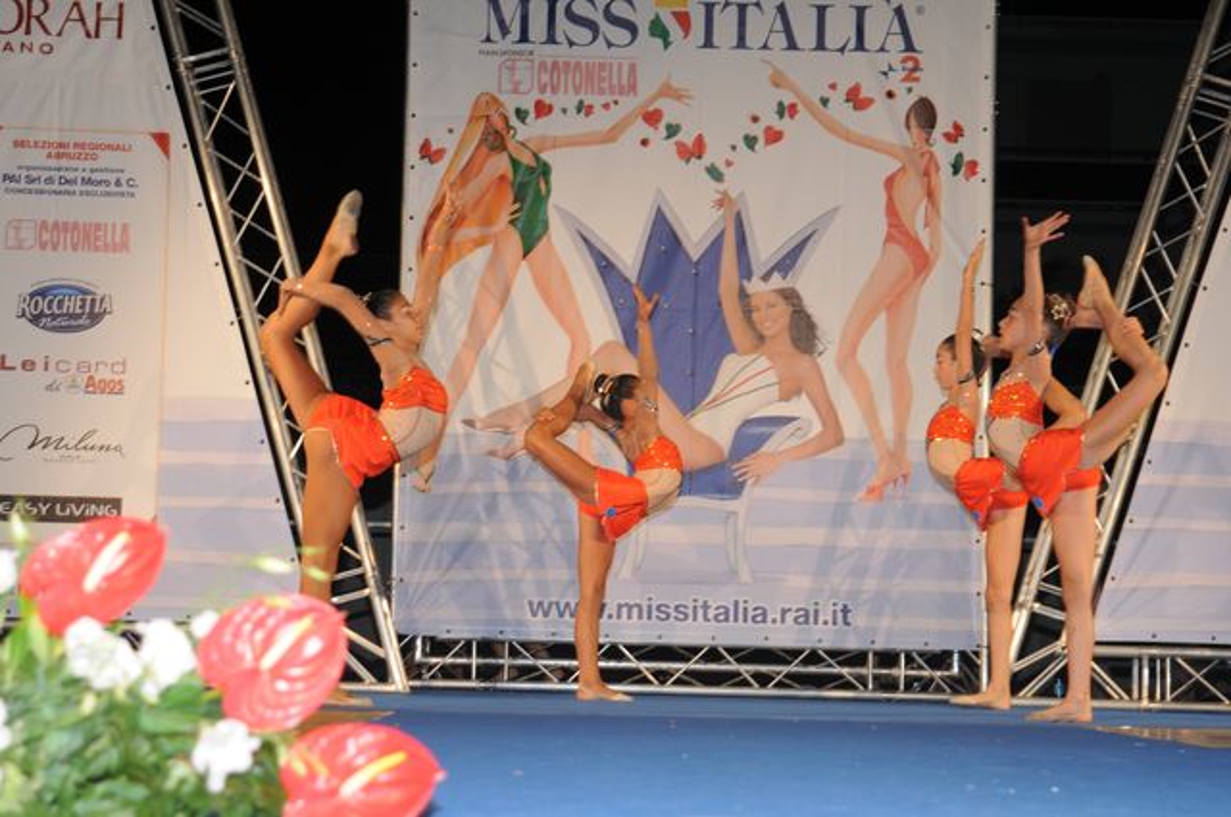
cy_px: 408
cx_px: 616
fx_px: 2869
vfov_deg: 16.2
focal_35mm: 84
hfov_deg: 24.2
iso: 200
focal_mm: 56
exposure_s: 1/60
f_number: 4.8
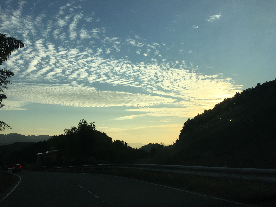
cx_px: 138
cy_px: 104
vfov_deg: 48.2
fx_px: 231
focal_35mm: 29
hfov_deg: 61.7
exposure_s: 1/1748
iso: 25
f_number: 2.2
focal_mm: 4.15
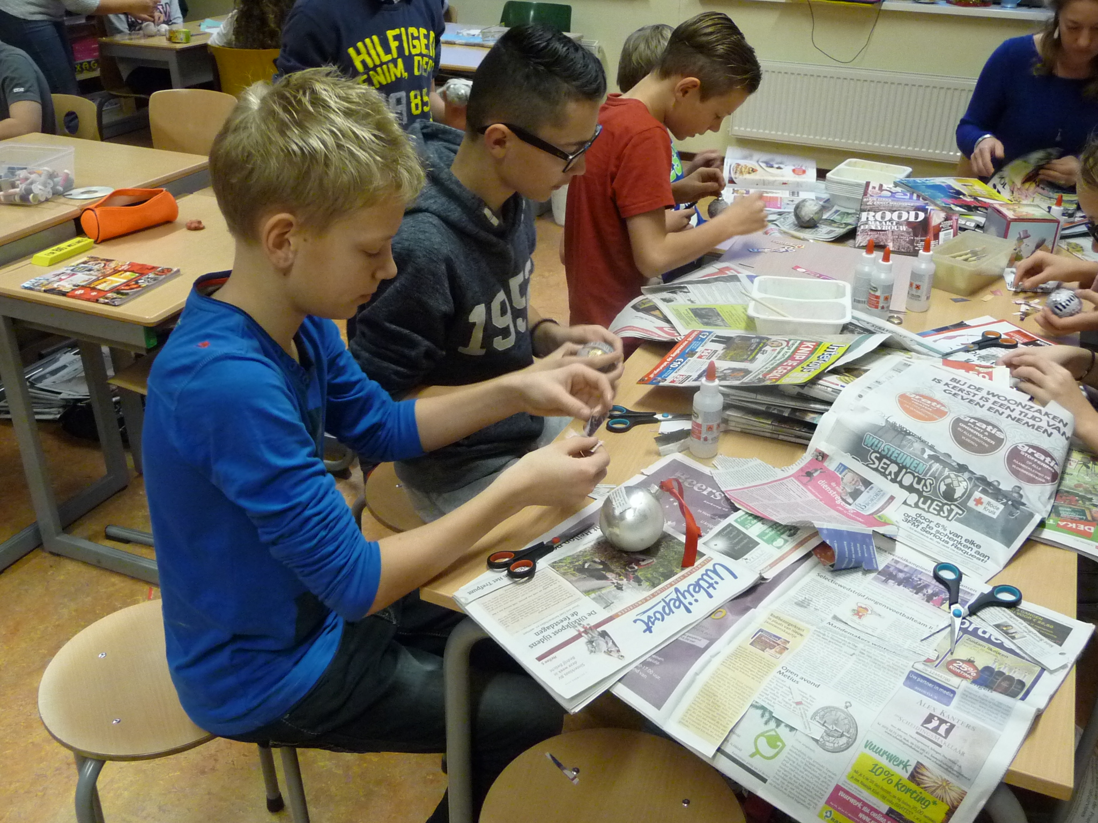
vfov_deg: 44.2
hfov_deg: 56.8
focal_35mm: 32
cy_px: 412
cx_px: 549
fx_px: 1015
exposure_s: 1/25
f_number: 3.3
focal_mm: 4.7
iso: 400
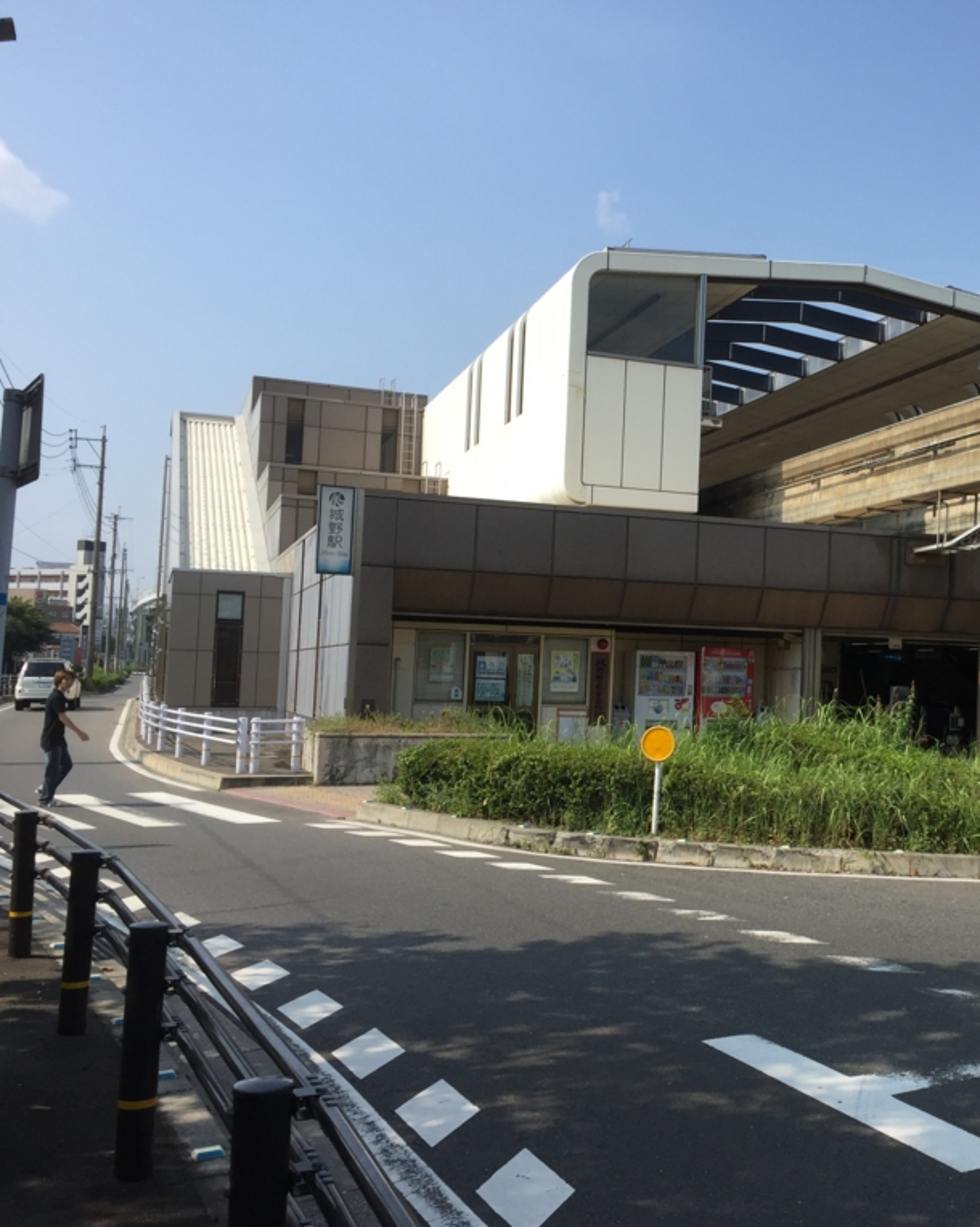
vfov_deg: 47.9
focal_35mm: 38
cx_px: 797
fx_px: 1378
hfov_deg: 37.6
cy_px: 616
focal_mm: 4.15
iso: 32
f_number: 2.2
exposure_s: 1/1799
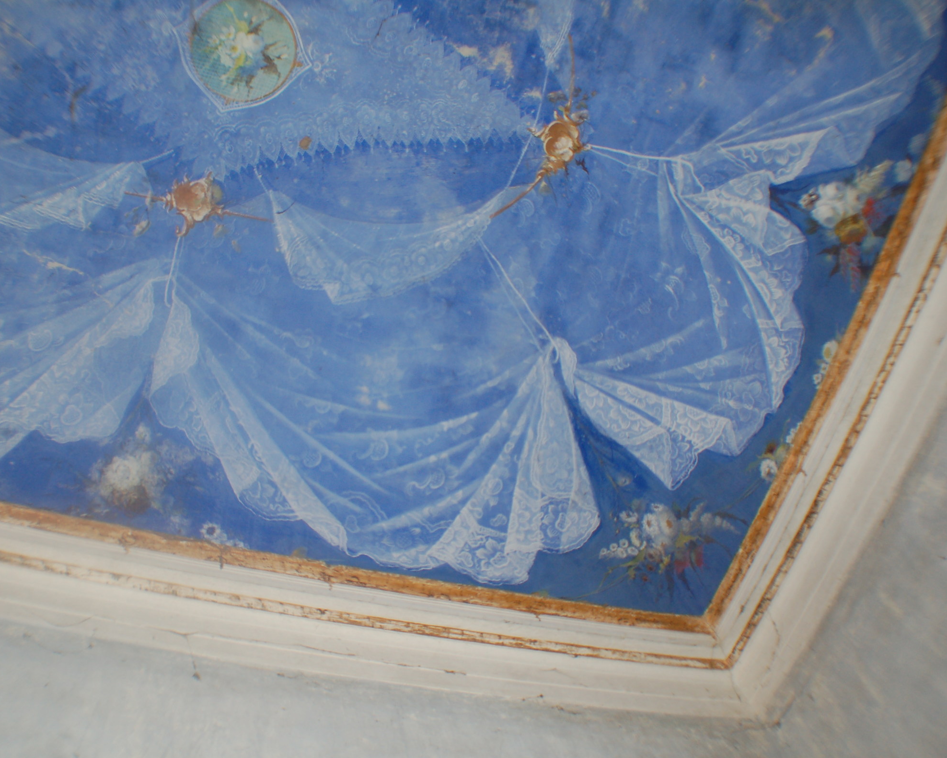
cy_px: 379
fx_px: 1149
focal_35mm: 41
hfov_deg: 44.7
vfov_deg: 36.5
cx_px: 402
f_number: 3
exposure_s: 1/60
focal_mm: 24
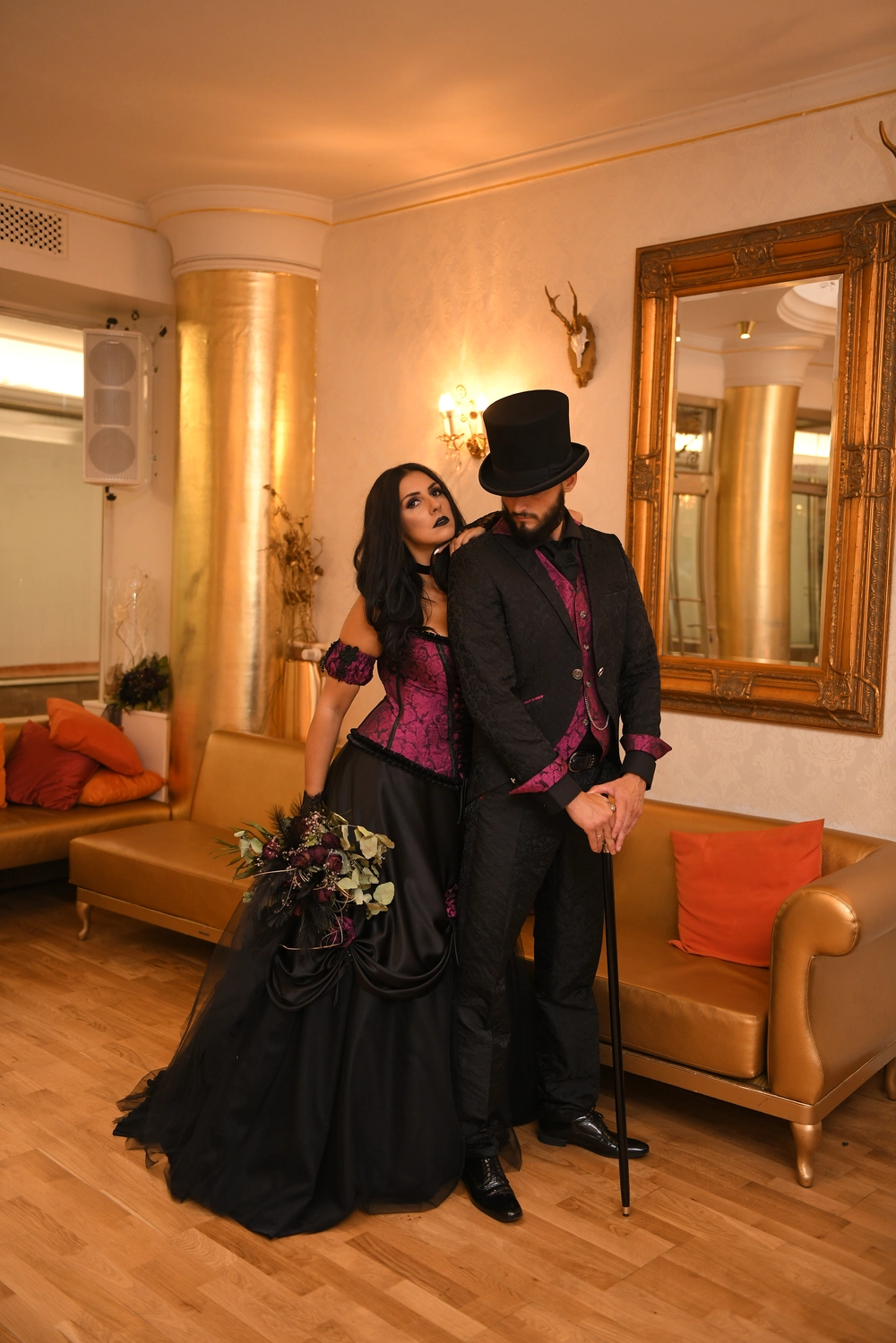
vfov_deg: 54.4
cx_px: 448
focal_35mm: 35
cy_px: 672
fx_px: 1307
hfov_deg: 37.9
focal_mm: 35
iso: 1000
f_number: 2.8
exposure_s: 1/250
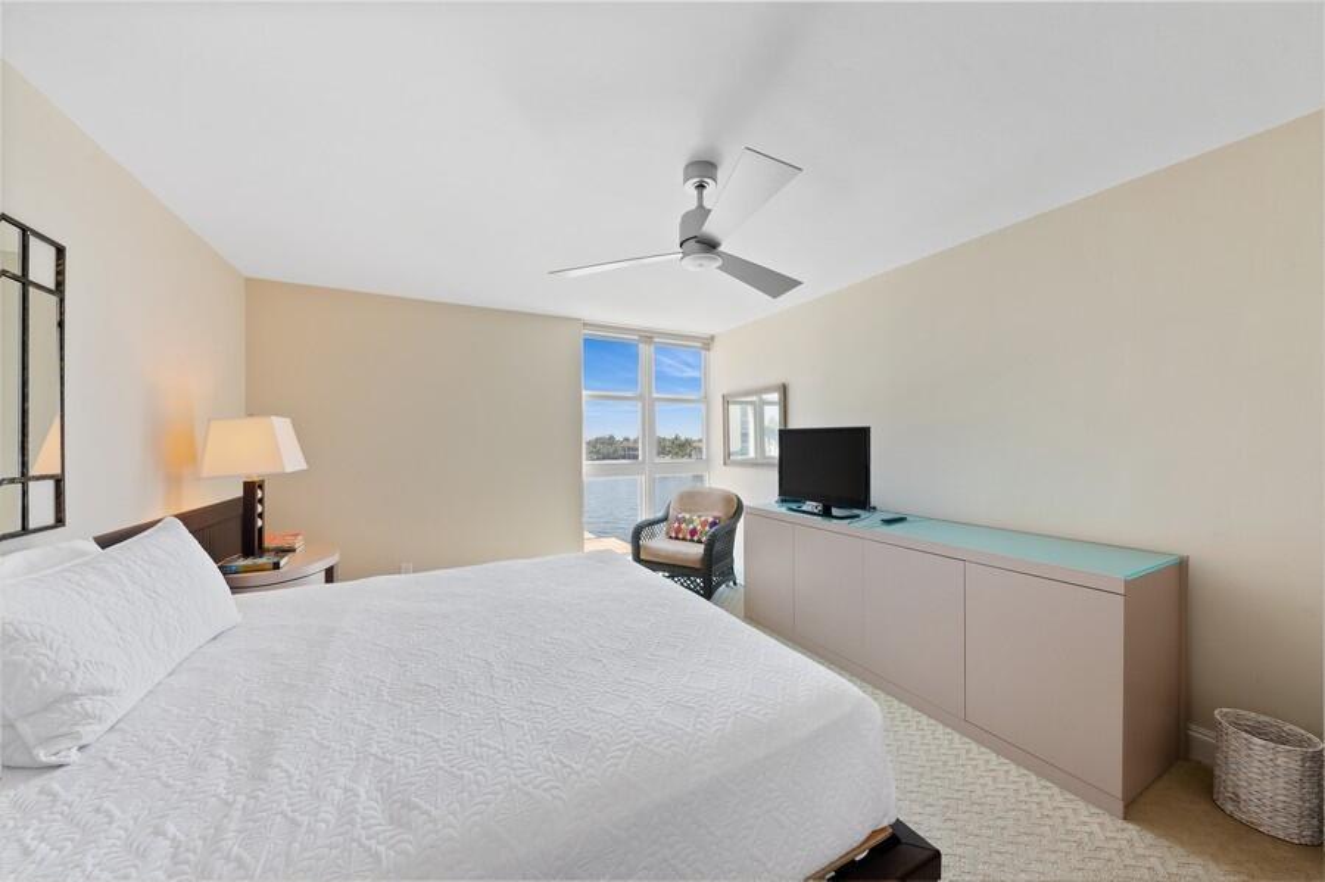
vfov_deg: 89.9
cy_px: 441
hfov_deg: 112.7
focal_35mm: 12
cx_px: 662
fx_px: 441
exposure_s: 1/10
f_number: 11
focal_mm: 12
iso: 160
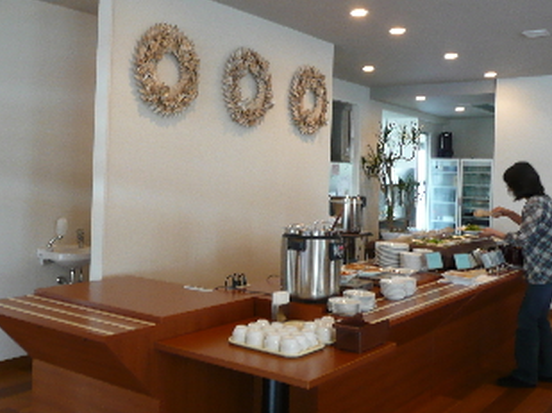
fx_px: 621
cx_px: 238
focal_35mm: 39
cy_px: 166
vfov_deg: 36.6
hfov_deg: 47.8
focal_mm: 4.6
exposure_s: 1/13
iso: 200
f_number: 3.3
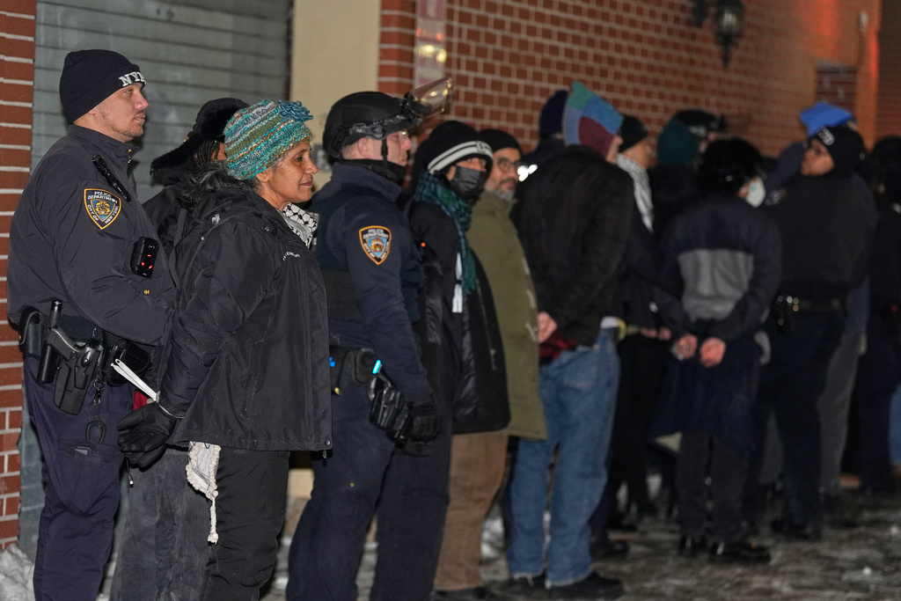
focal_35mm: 108
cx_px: 450
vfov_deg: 12.7
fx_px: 2703
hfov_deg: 18.9
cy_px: 300
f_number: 2.8
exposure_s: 1/125
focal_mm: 108
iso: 1600
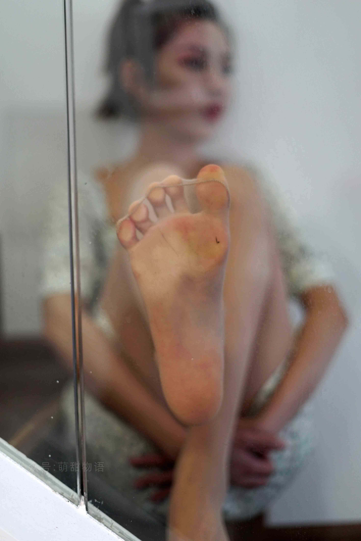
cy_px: 270
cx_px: 180
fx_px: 751
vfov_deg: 39.6
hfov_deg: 27.0
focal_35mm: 50
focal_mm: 50
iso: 800
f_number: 2
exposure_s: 1/400
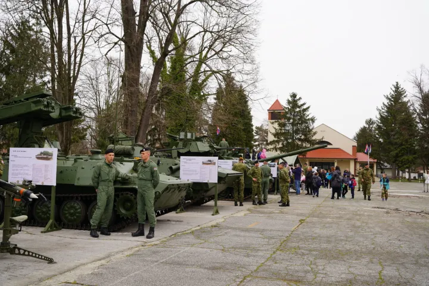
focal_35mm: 38
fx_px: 455
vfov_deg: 34.9
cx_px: 214
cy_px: 143
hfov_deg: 50.5
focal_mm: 38.2
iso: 100
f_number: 5
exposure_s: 1/160
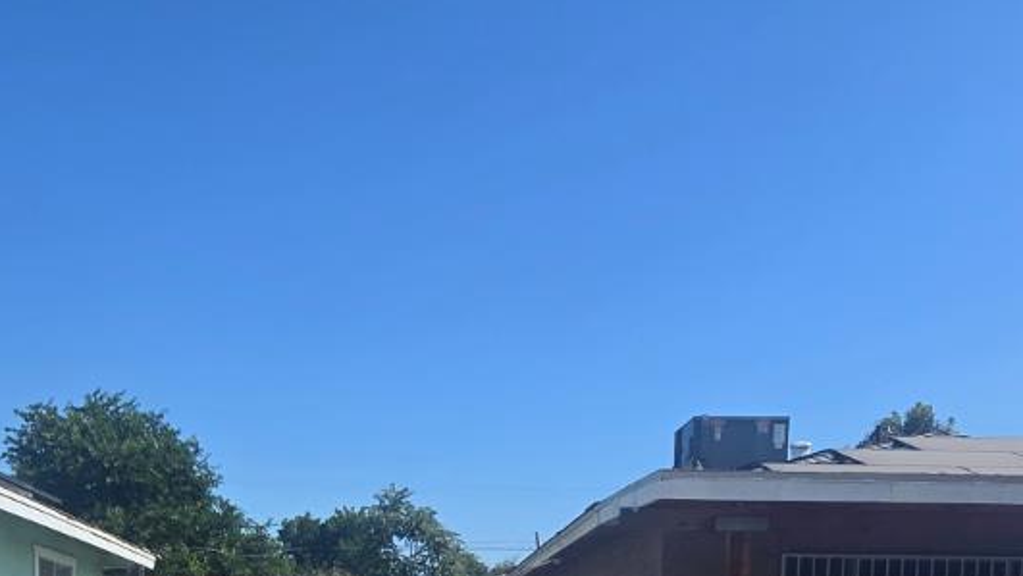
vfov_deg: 25.8
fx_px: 1085
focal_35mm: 40
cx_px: 378
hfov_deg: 49.9
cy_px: 733
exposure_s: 1/2715
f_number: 2.2
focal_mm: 2.2
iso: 50
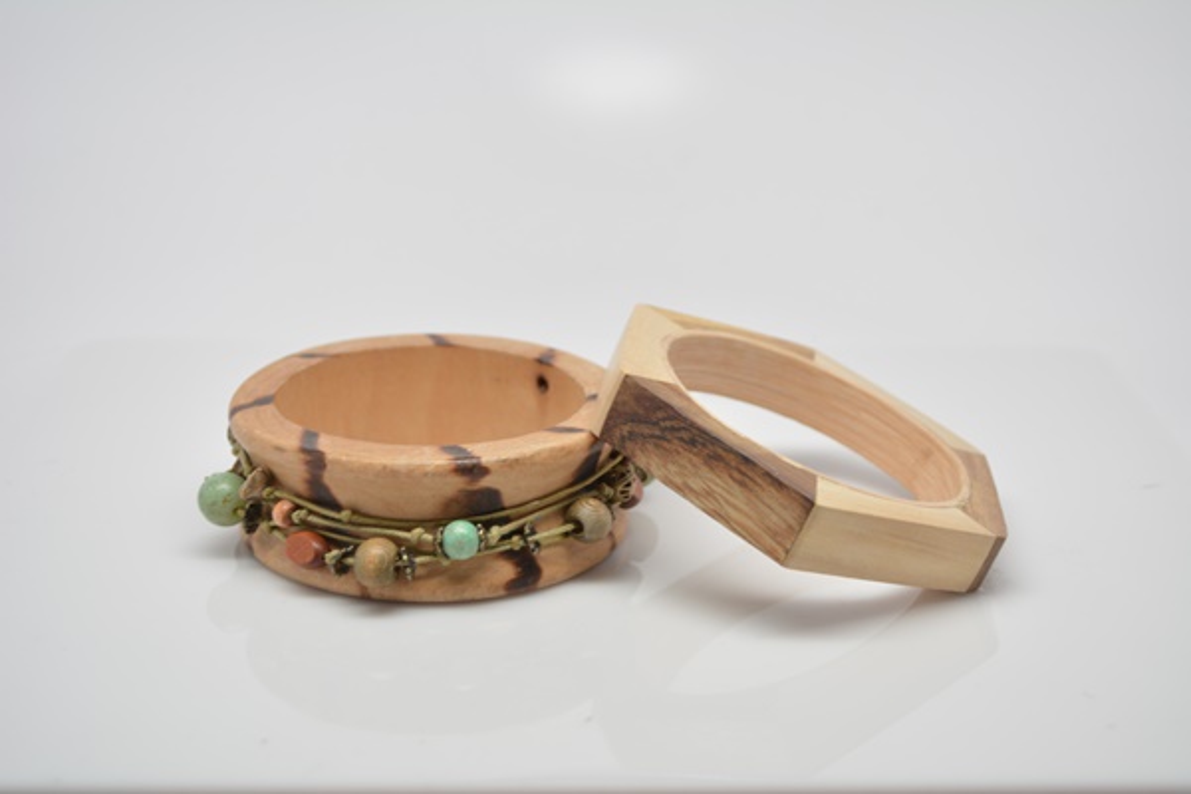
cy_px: 397
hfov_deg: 36.9
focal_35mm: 54
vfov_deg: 25.1
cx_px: 596
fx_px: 1786
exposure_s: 1/15
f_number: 5.6
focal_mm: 36
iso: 200
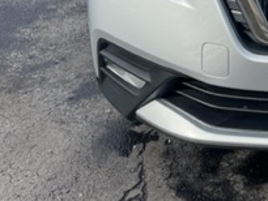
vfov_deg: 17.0
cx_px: 379
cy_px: -69
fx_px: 627
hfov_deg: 21.1
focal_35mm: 81
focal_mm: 4.2
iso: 32
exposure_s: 1/1618
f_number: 1.6
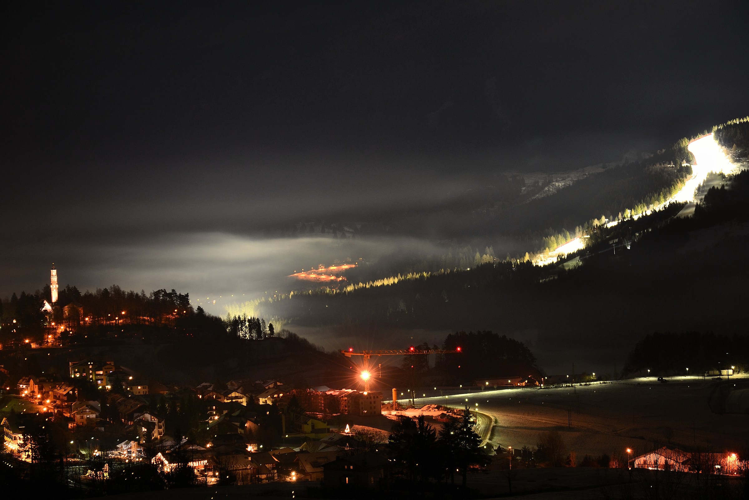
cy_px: 250
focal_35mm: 93
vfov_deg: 14.7
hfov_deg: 21.9
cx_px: 374
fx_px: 1935
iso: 100
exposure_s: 15
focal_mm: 62
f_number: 5.3
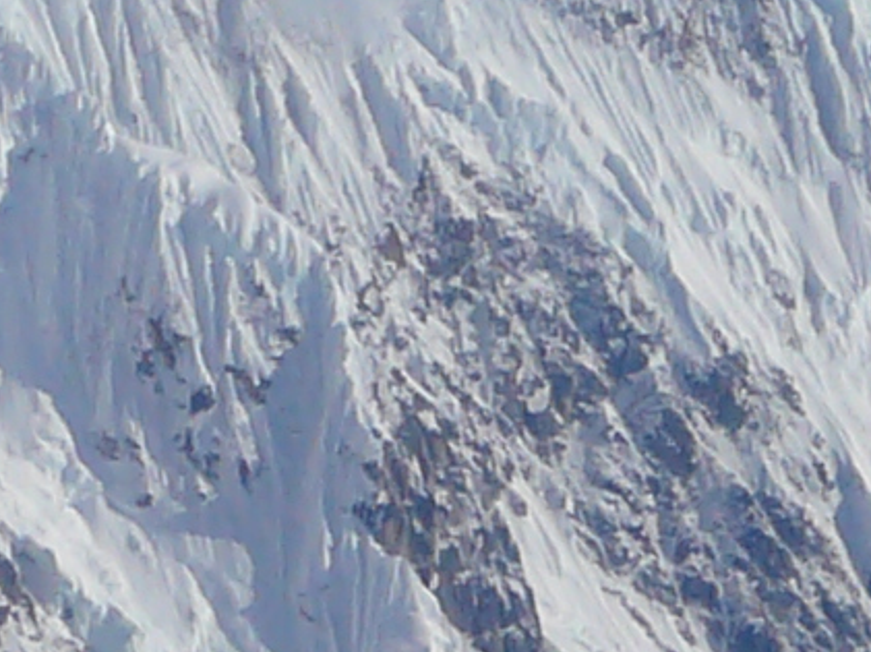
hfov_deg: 2.5
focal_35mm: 779
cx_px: 414
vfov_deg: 1.9
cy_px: -207
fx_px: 19584
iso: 80
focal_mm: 19
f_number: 6.3
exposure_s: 1/800
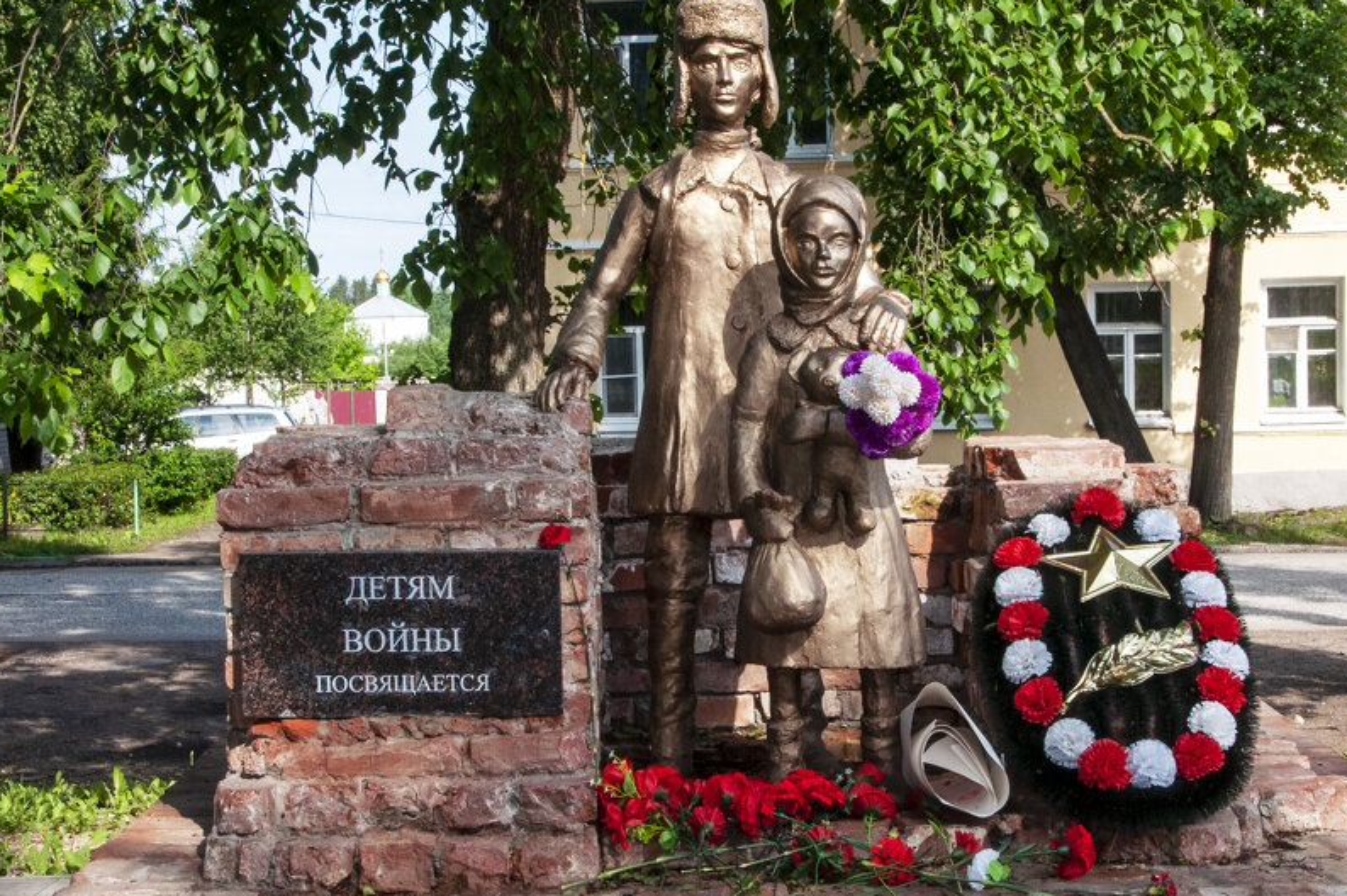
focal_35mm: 68
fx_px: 2542
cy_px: 526
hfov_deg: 29.6
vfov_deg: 20.0
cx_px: 813
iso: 640
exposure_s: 1/200
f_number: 18
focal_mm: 30
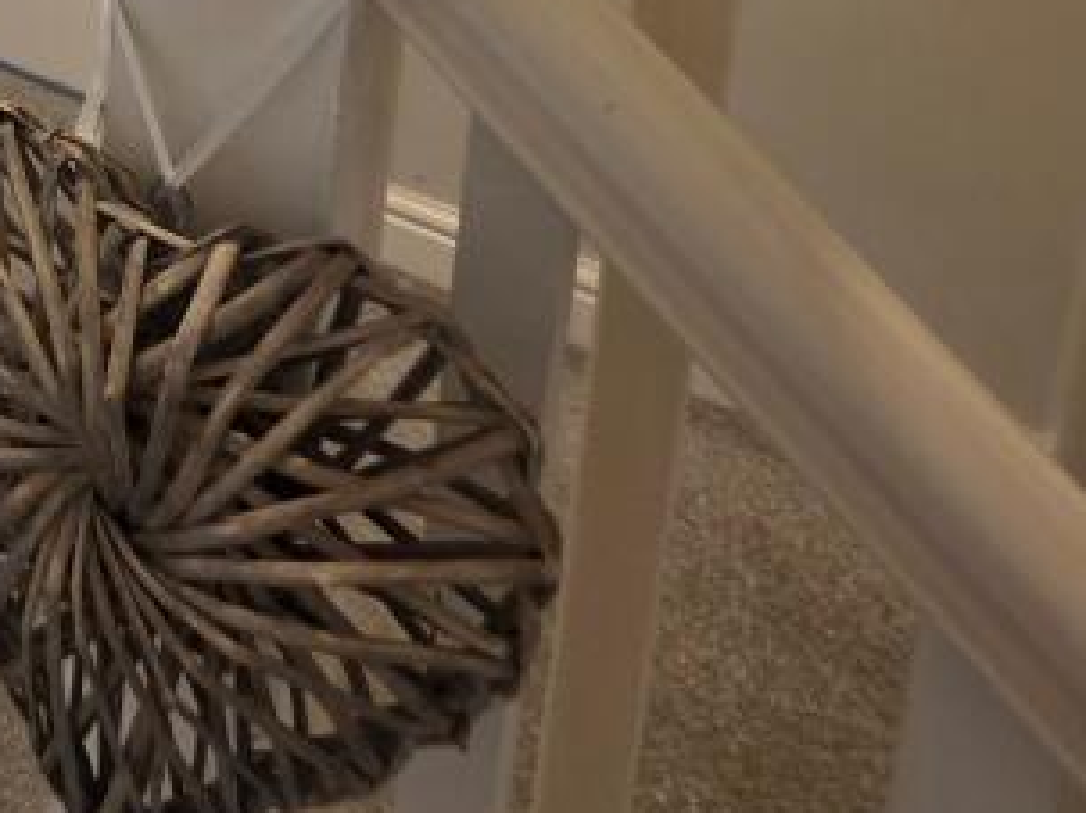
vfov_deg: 23.4
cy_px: -516
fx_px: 1380
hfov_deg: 29.2
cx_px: -491
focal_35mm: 44
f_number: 1.9
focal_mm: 2.2
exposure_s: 1/50
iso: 200
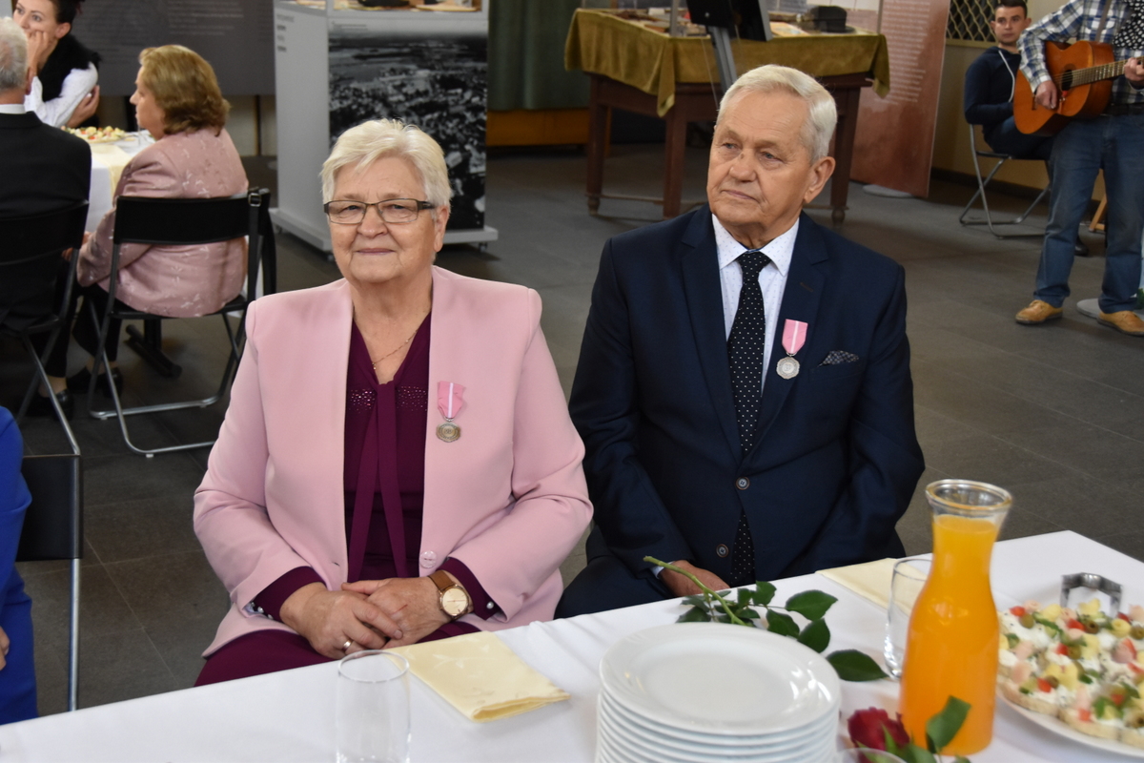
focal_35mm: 48
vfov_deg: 28.1
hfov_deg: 41.1
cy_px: 382
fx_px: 1525
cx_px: 572
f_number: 4.2
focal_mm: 32
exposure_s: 1/50
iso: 1250
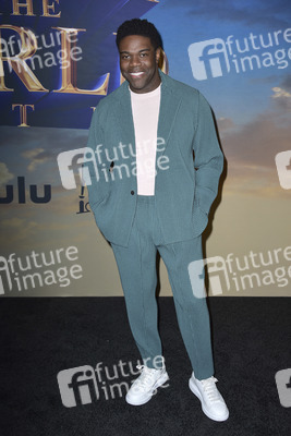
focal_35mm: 40
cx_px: 146
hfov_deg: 33.4
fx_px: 485
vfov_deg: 48.4
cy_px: 218
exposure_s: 1/250
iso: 320
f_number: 6.3
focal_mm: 40
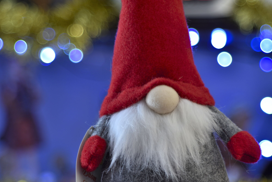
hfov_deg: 9.5
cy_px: 105
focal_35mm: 217
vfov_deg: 6.3
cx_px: 163
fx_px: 1640
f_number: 5.6
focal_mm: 180
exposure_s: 1
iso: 100
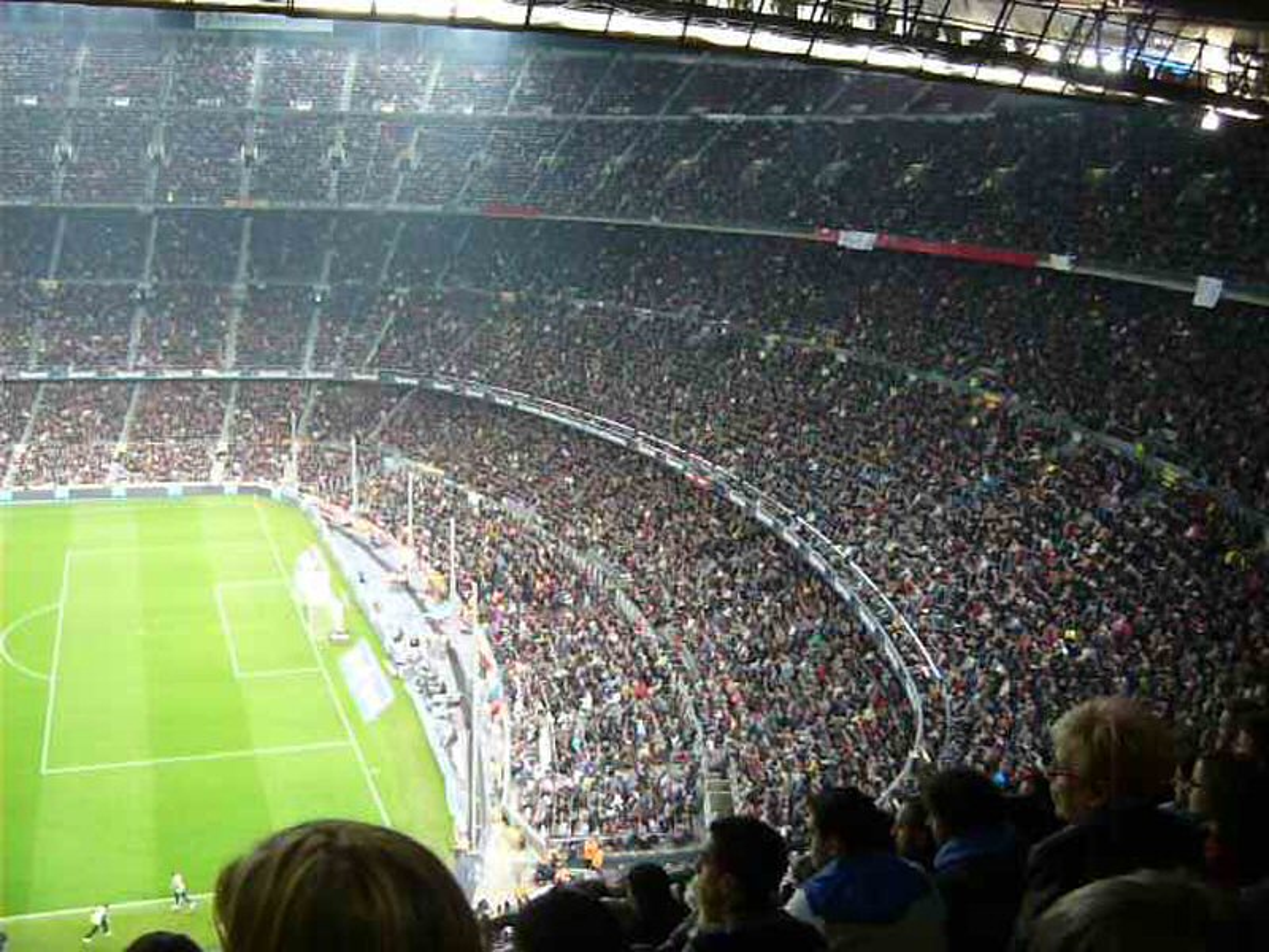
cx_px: 634
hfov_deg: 55.4
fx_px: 1210
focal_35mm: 33
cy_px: 476
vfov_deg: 42.9
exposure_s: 1/30
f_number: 2.8
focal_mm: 5.5
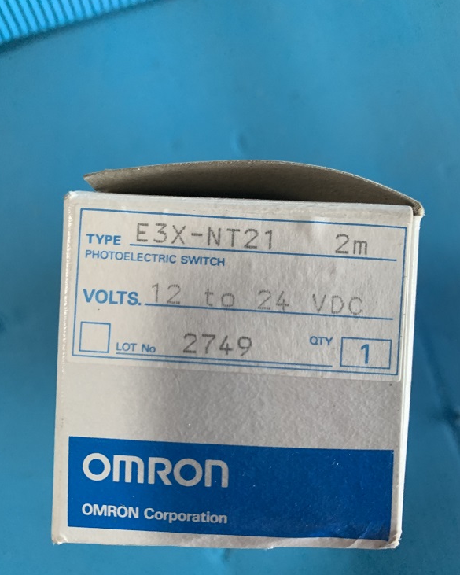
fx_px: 476
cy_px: 296
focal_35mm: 28
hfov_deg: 51.5
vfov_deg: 62.2
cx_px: 229
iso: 320
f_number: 1.8
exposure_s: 1/60
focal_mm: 4.25
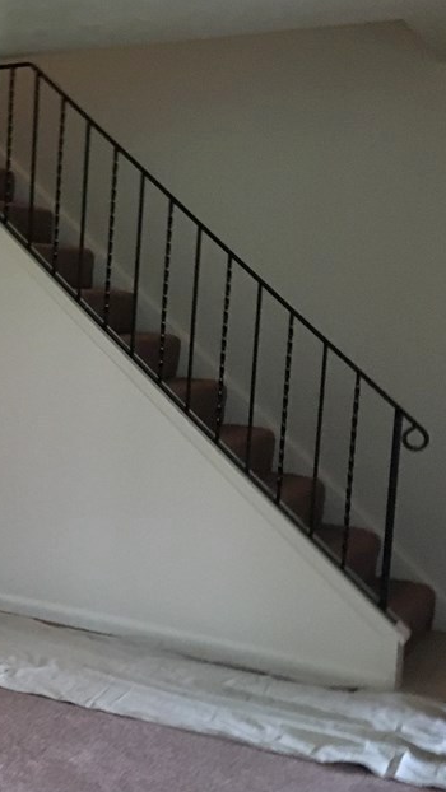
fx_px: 1093
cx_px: -155
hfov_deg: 20.7
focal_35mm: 52
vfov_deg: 39.8
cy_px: 437
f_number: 2.2
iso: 250
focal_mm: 4.15
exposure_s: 1/15
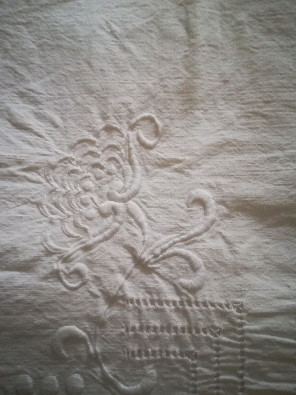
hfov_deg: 53.1
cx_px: 148
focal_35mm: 26
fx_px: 296
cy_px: 198
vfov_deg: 67.3
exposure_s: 1/14.3
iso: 640
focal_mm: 3.83
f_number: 2.2
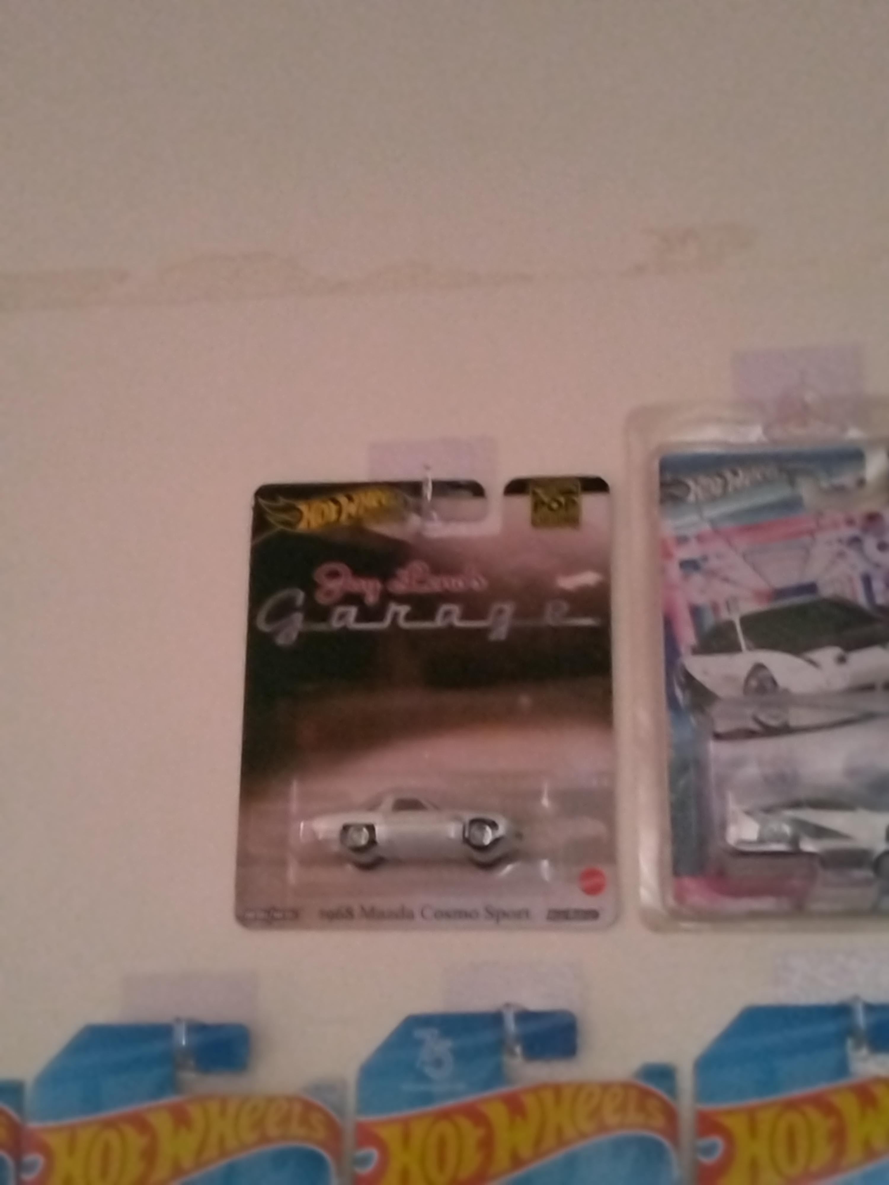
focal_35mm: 53
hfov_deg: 27.5
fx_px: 1815
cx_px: 444
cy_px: 592
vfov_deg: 36.2
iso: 35283
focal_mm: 4.7
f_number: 1.8
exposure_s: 1/16.7
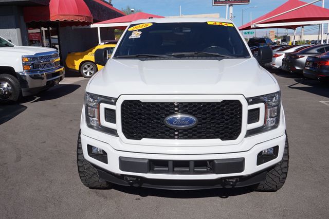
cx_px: 164
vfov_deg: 41.7
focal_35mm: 32
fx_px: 288
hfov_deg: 59.5
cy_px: 110
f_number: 13
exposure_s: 1/250
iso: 100
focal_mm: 21
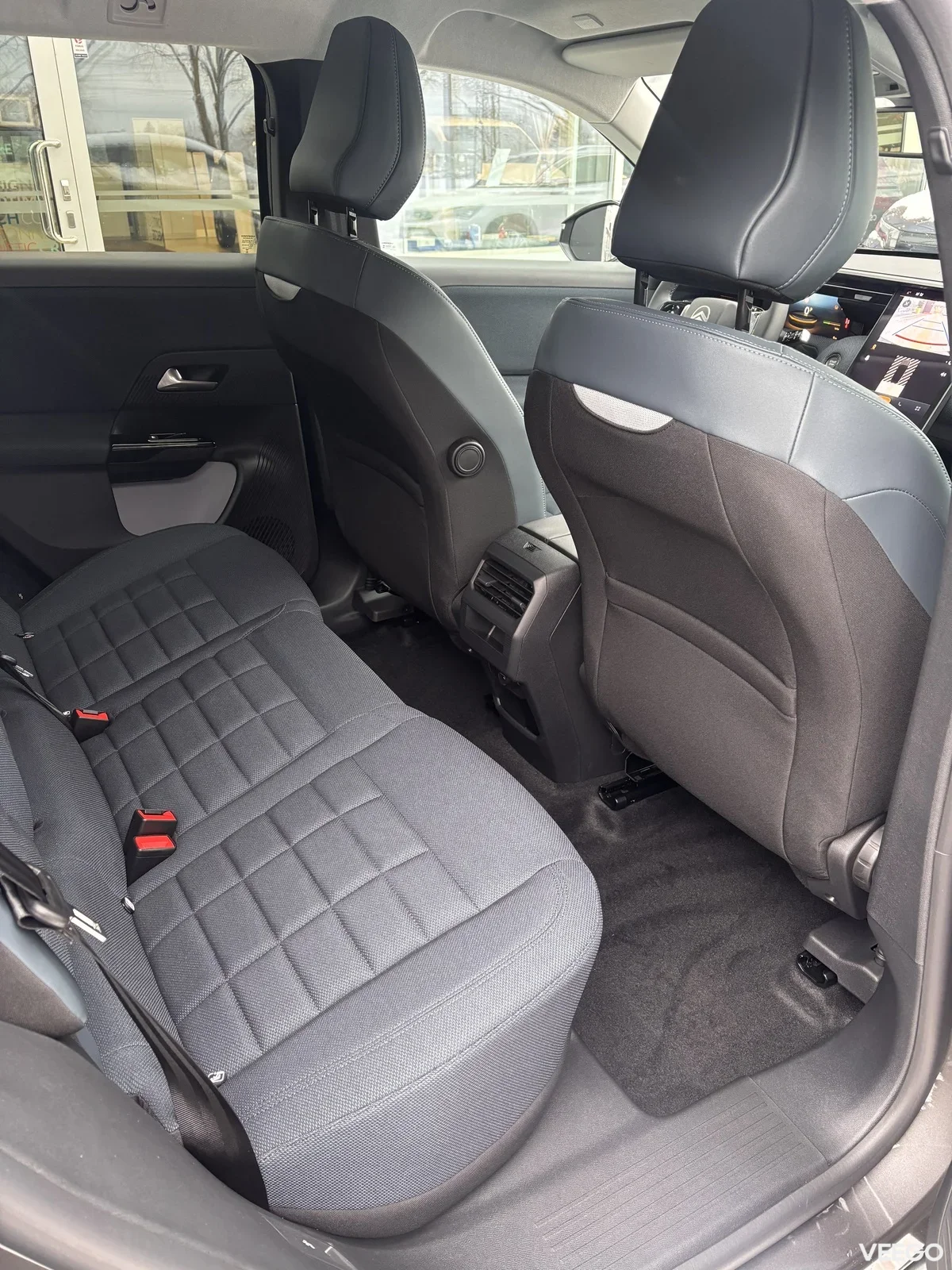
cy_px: 635
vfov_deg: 67.3
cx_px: 476
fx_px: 953
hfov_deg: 53.1
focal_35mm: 26
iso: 160
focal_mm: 5.96
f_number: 1.6
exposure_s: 1/60
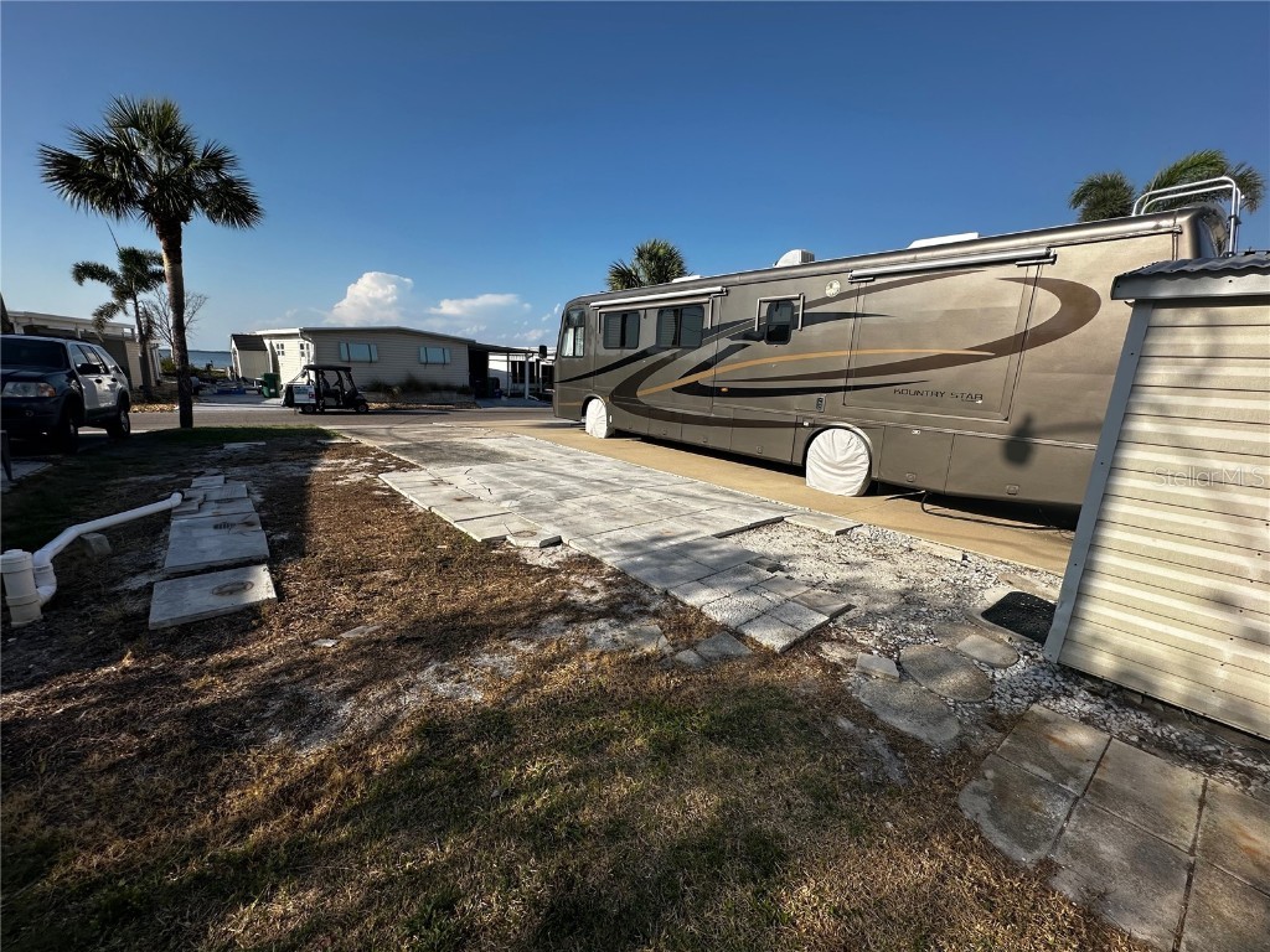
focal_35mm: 14
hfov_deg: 102.1
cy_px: 476
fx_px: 514
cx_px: 635
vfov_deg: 85.7
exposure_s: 1/2304
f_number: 2.2
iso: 50
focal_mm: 2.22
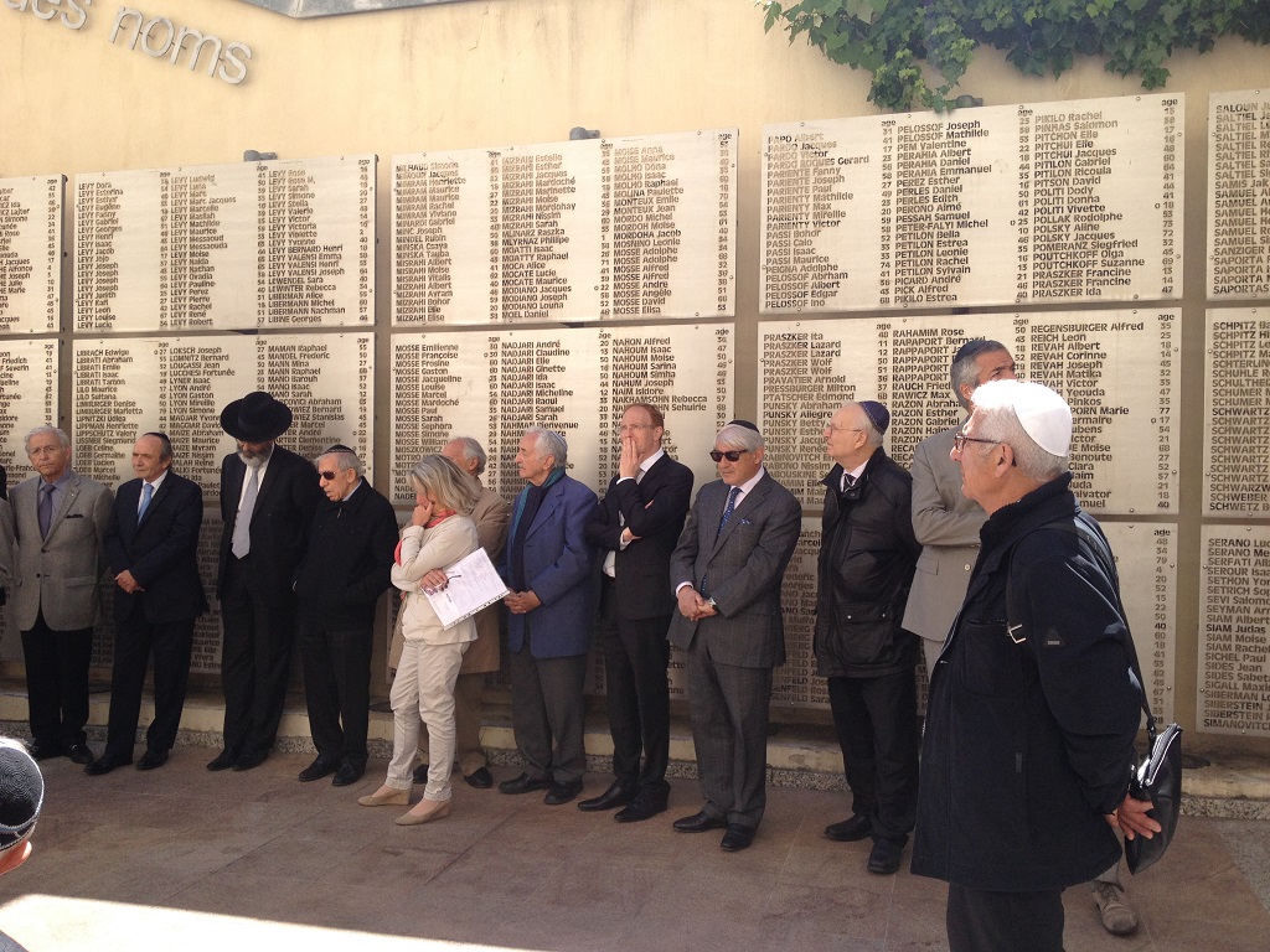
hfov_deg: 52.6
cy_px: 476
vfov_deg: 40.7
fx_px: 1284
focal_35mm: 35
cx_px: 635
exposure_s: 1/642
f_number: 2.4
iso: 50
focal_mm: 4.28
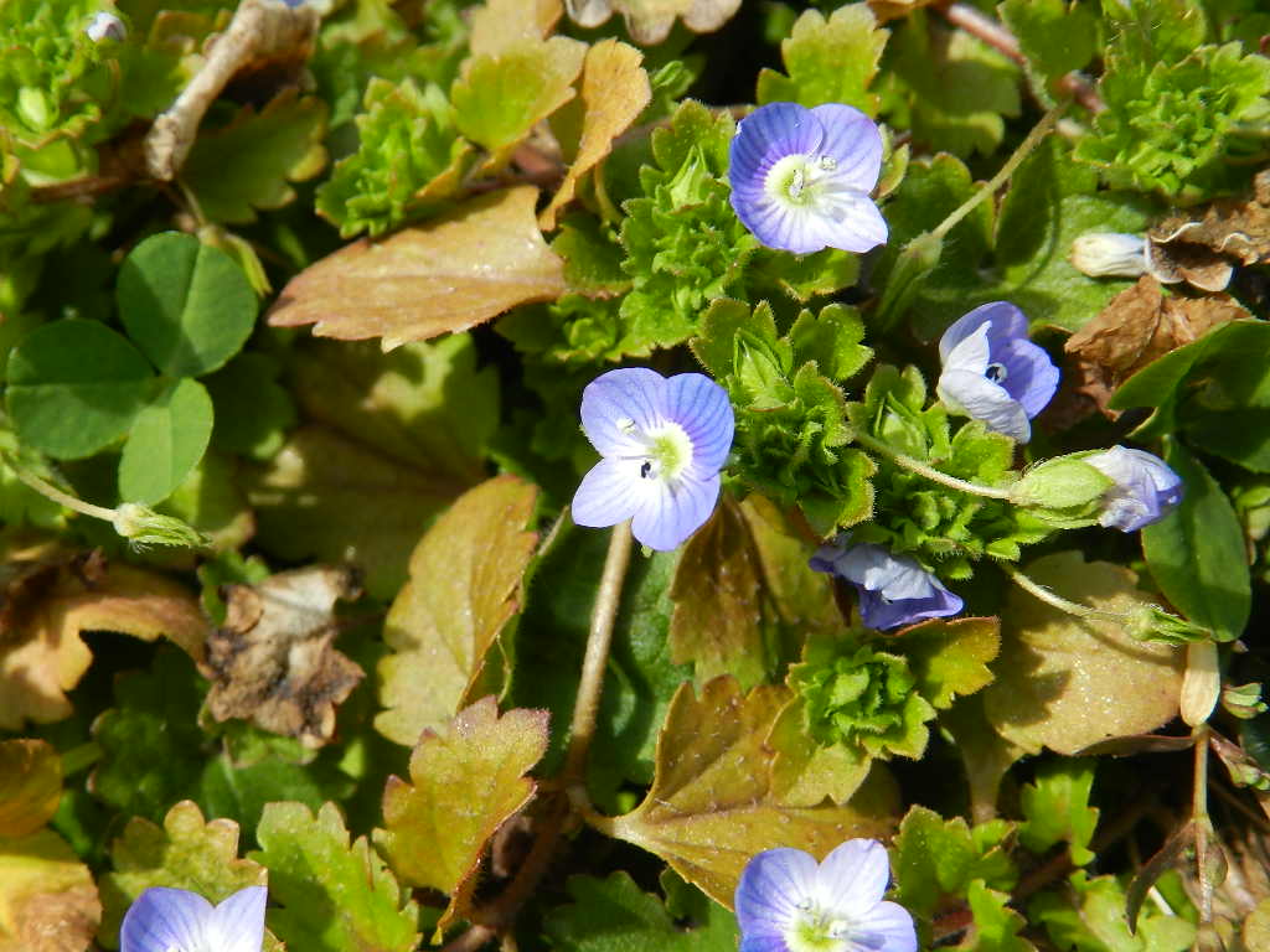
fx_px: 2201
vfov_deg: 24.4
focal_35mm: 60
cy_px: 476
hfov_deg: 32.2
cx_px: 635
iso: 160
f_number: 4.6
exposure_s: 1/640
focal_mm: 10.7
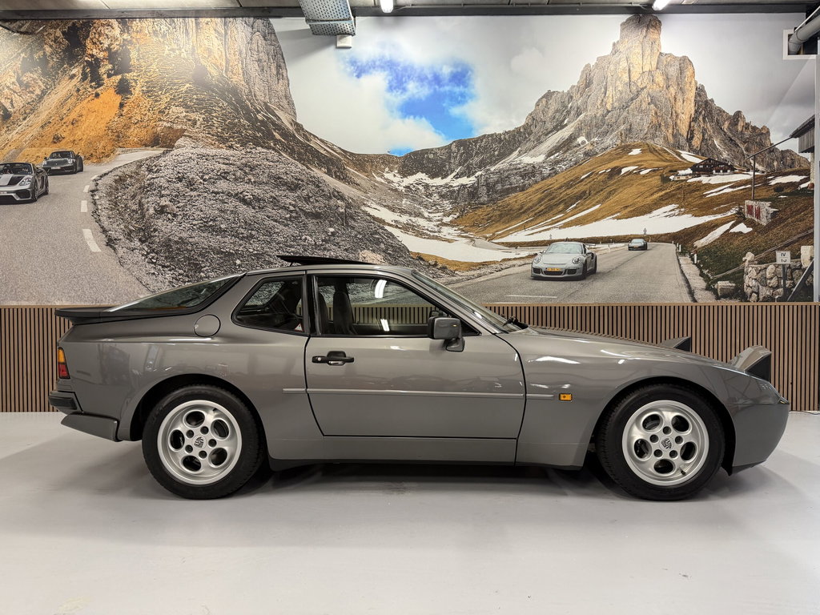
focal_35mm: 24
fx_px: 569
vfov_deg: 56.8
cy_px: 308
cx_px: 410
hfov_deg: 71.6
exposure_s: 1/50
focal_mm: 6.76
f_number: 1.78
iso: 200
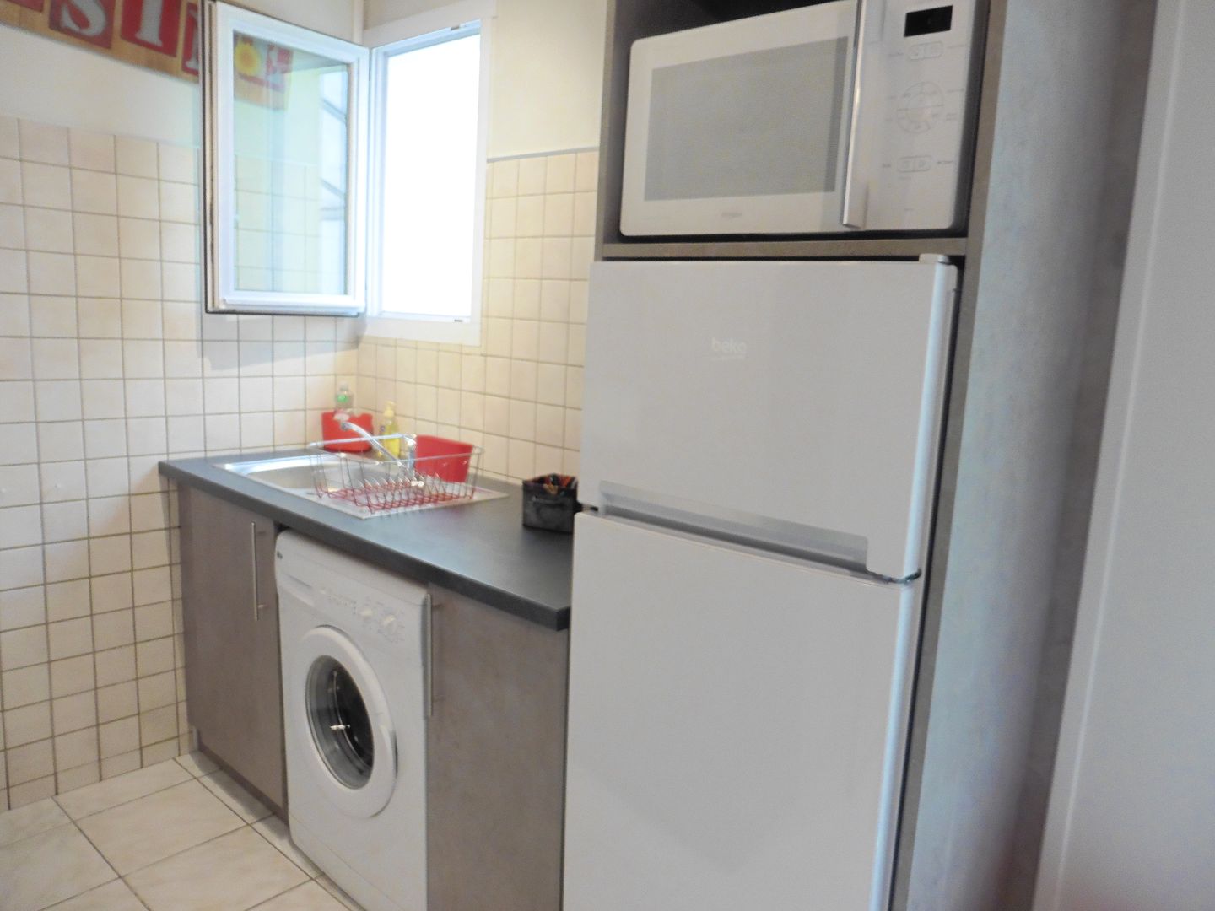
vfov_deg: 56.8
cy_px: 456
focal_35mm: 24
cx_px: 608
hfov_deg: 71.6
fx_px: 842
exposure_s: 1/25
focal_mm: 4.3
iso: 400
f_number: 3.3
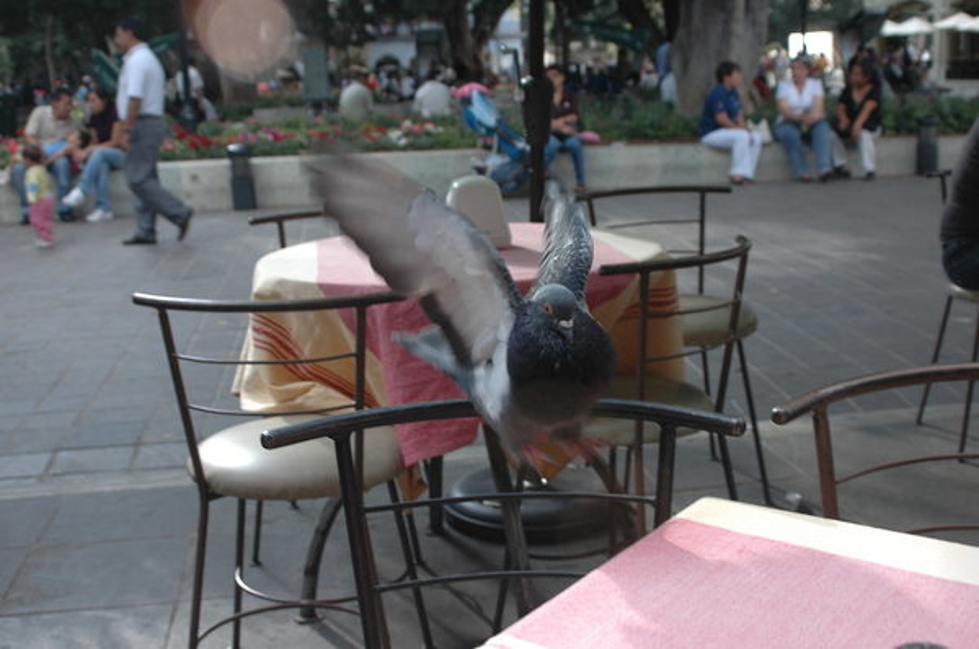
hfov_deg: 46.5
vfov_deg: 31.8
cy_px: 324
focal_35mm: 42
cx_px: 490
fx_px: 1140
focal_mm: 28
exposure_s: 1/125
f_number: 5.6
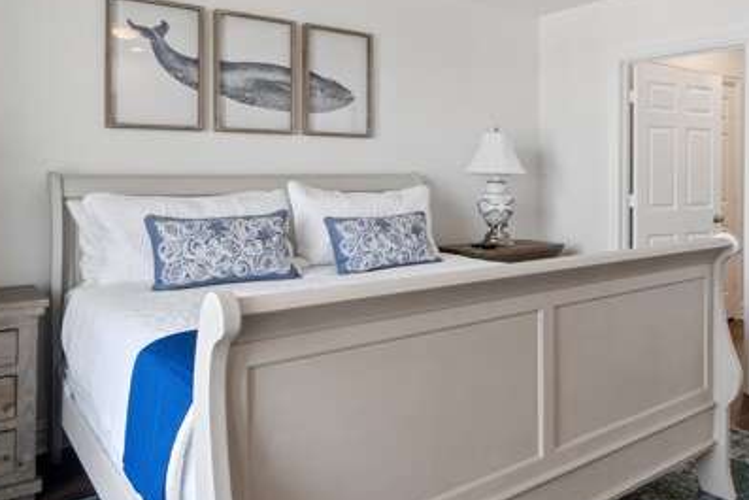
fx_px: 604
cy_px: 189
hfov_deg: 62.4
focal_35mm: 29
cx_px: 487
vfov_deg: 44.6
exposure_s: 1/8
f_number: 8
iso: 400
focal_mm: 10
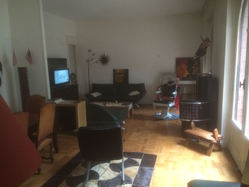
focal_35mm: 29
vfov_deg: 48.2
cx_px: 124
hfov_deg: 61.7
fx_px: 209
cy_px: 94
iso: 320
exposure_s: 1/17
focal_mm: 4.15
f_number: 2.2
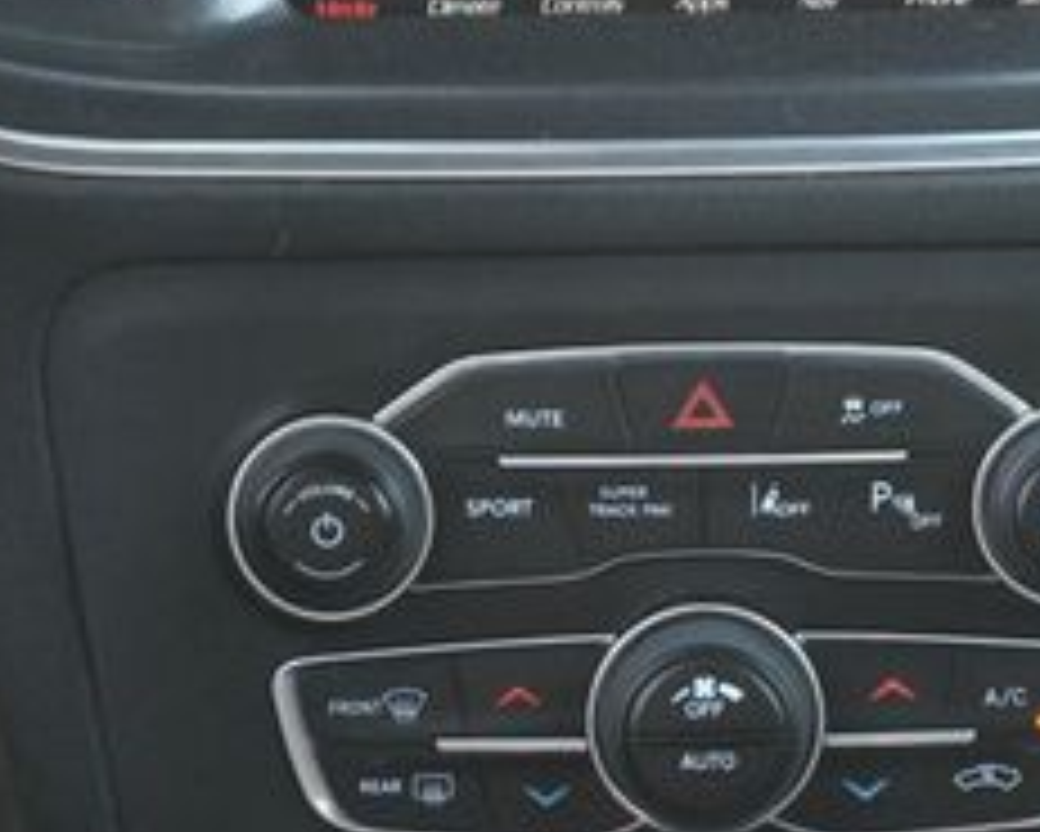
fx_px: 4557
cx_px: 734
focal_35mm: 148
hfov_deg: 13.0
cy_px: 63
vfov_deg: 10.4
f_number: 5.6
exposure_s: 1/100
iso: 3200
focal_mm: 38
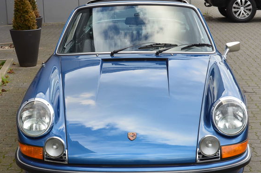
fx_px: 535
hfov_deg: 27.4
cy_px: 105
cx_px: 132
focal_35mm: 74
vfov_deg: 18.3
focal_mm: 36
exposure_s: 1/40
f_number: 9
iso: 400
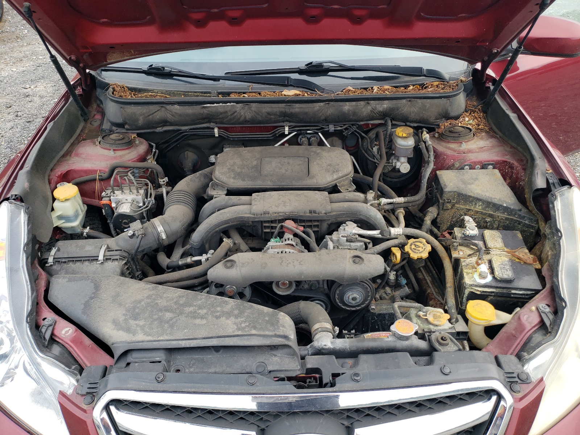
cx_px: 290
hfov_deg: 67.3
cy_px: 218
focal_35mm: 26
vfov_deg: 53.1
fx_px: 436
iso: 50
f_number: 1.5
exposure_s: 1/357
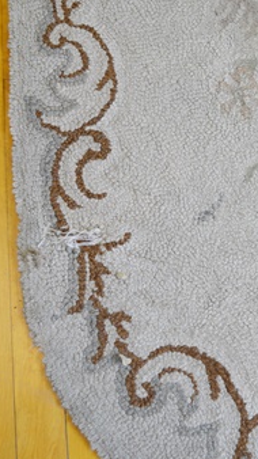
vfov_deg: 31.4
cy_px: 227
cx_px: 197
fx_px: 815
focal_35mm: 67
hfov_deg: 17.9
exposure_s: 1/80
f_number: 4.5
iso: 400
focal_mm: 24
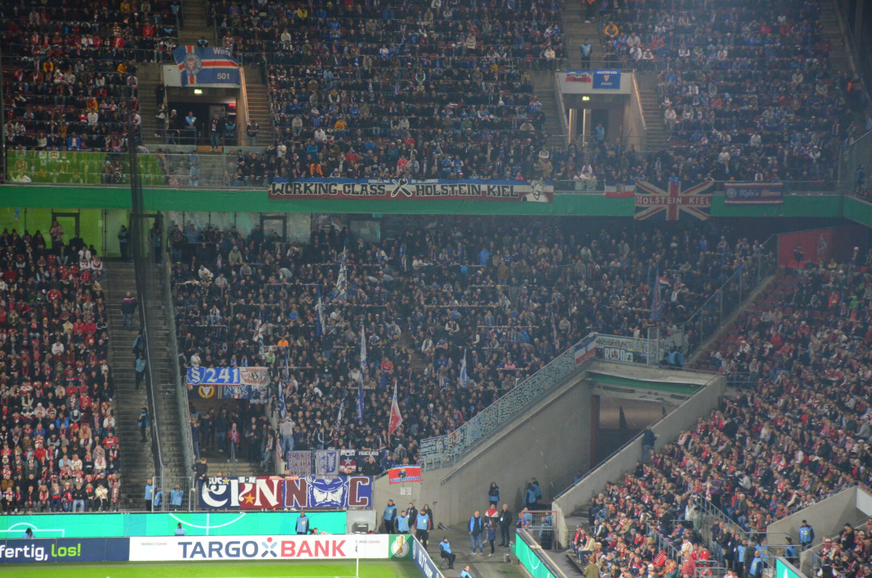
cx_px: 436
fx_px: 3807
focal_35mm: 158
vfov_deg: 8.7
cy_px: 289
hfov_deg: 13.1
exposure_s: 1/125
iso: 2500
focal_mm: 105
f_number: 5.6
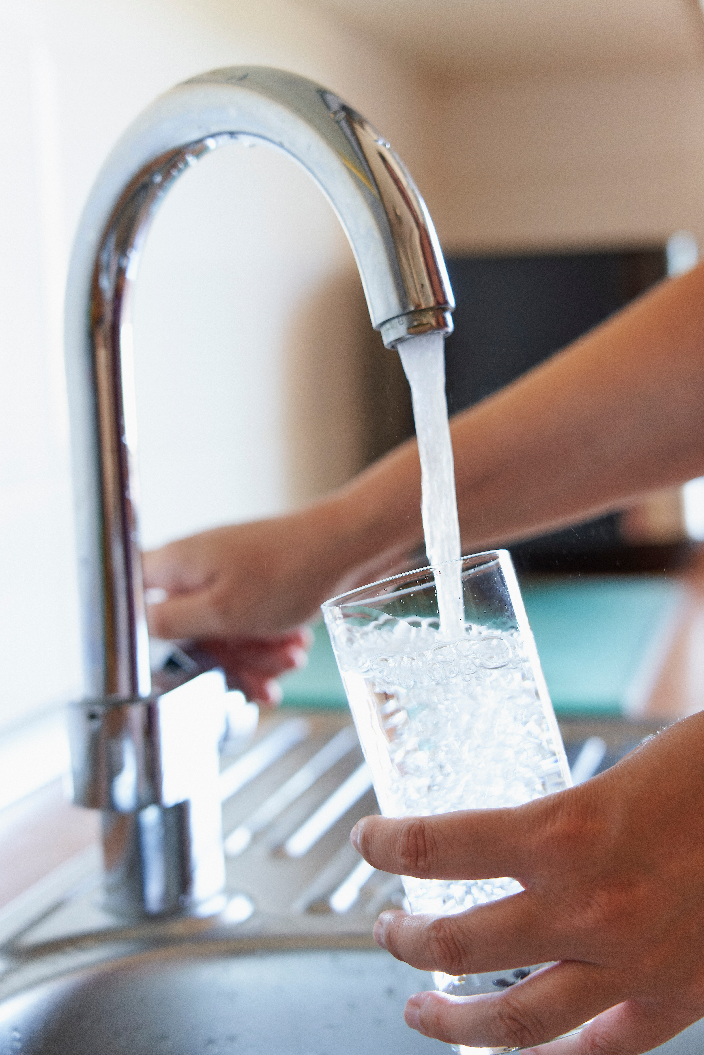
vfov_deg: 33.4
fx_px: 1759
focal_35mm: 60
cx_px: 352
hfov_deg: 22.6
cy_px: 528
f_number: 4.5
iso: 2000
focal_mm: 60
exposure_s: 1/100
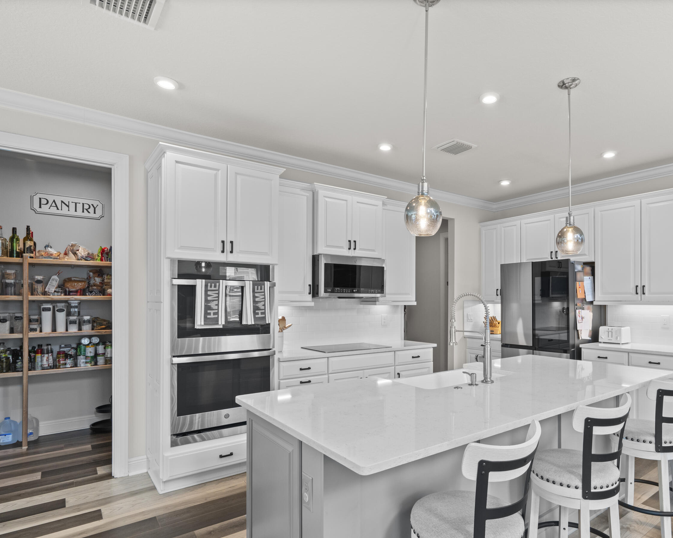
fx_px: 398
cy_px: 297
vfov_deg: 67.9
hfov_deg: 79.2
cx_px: 411
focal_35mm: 20
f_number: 11
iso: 400
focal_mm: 16
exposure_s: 1/5
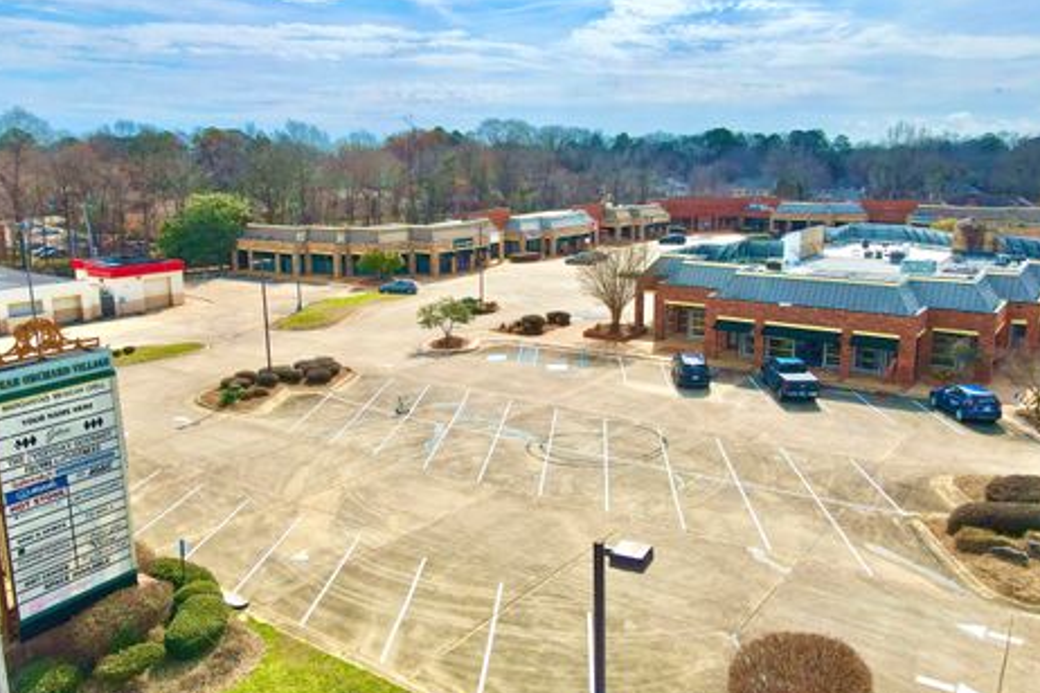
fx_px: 780
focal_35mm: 27
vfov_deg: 47.9
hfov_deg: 67.4
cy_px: 321
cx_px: 511
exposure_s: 1/1250
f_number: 2.8
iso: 100
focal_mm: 4.5
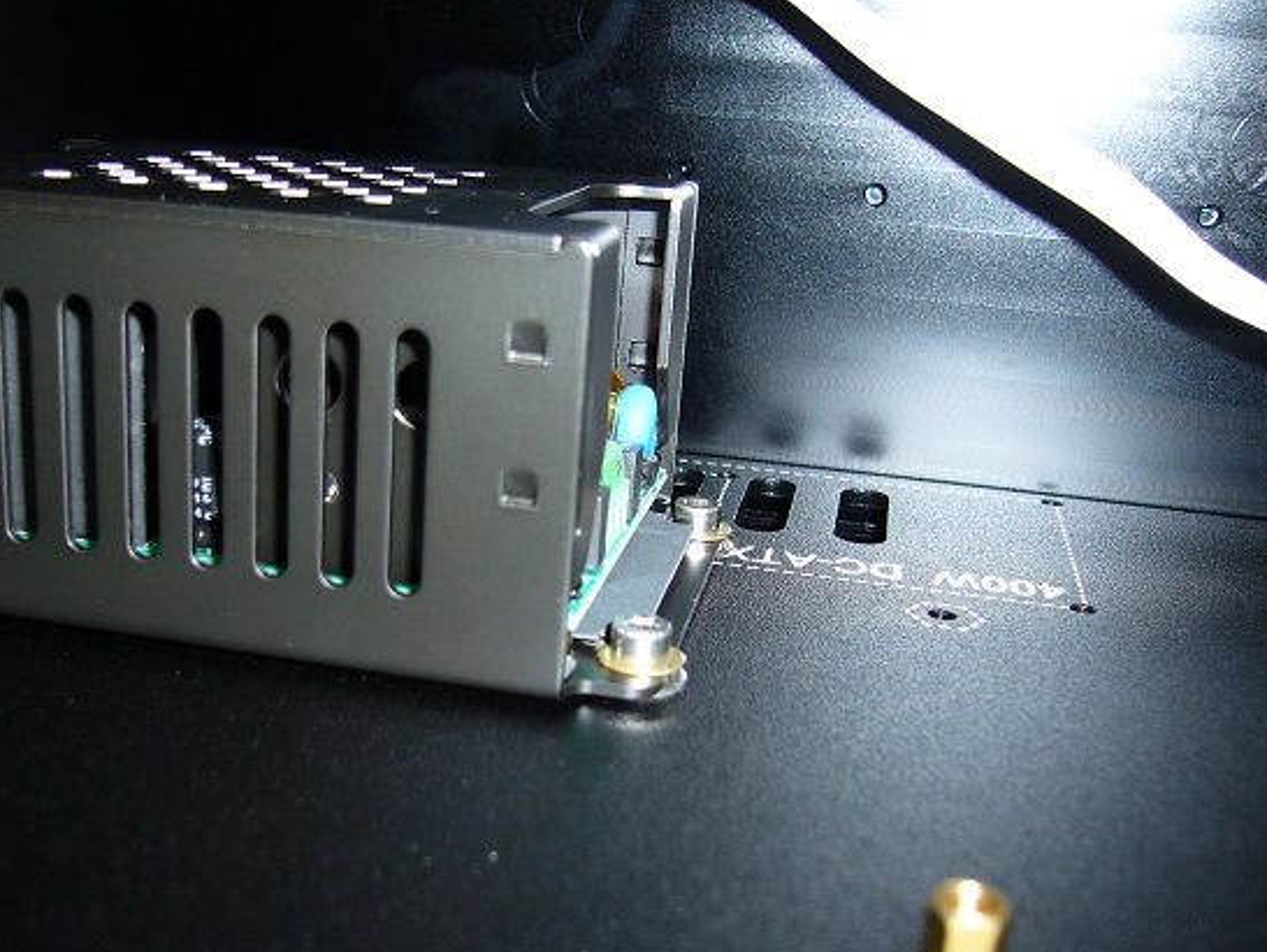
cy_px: 504
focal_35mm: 41
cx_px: 536
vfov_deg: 35.2
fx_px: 1501
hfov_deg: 45.6
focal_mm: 5.8
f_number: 2.8
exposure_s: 1/30
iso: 80
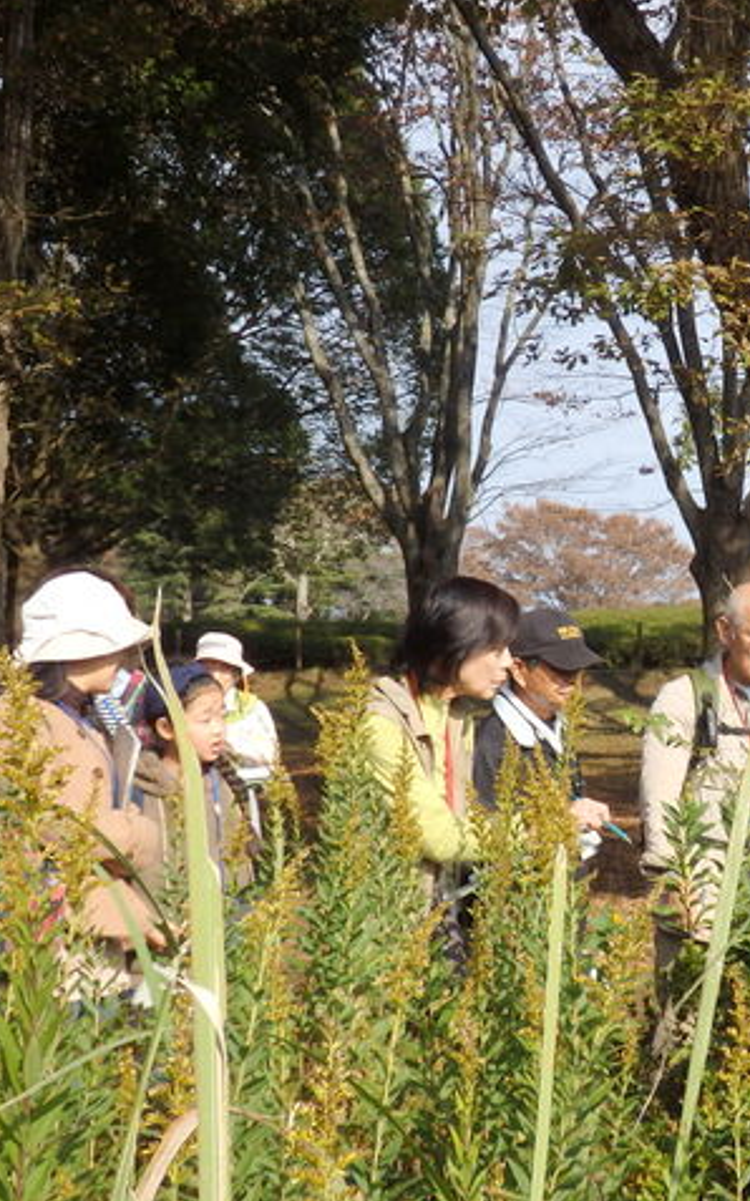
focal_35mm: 64
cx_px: 788
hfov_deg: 19.6
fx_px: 2094
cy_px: 599
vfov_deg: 32.0
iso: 125
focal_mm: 8
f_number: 3.8
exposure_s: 1/800
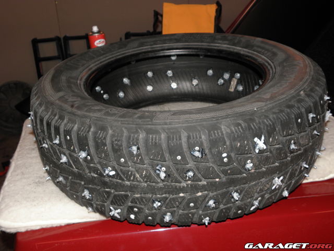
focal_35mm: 38
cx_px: 167
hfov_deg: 49.0
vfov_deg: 37.7
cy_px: 126
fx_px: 367
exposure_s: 1/40
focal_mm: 6.85
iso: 100
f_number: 3.2
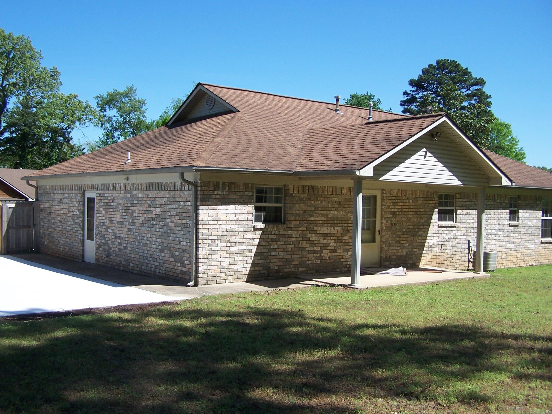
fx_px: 606
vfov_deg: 37.7
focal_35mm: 38
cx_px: 276
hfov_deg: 49.0
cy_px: 207
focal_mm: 6.3
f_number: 2.8
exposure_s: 1/800
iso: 80
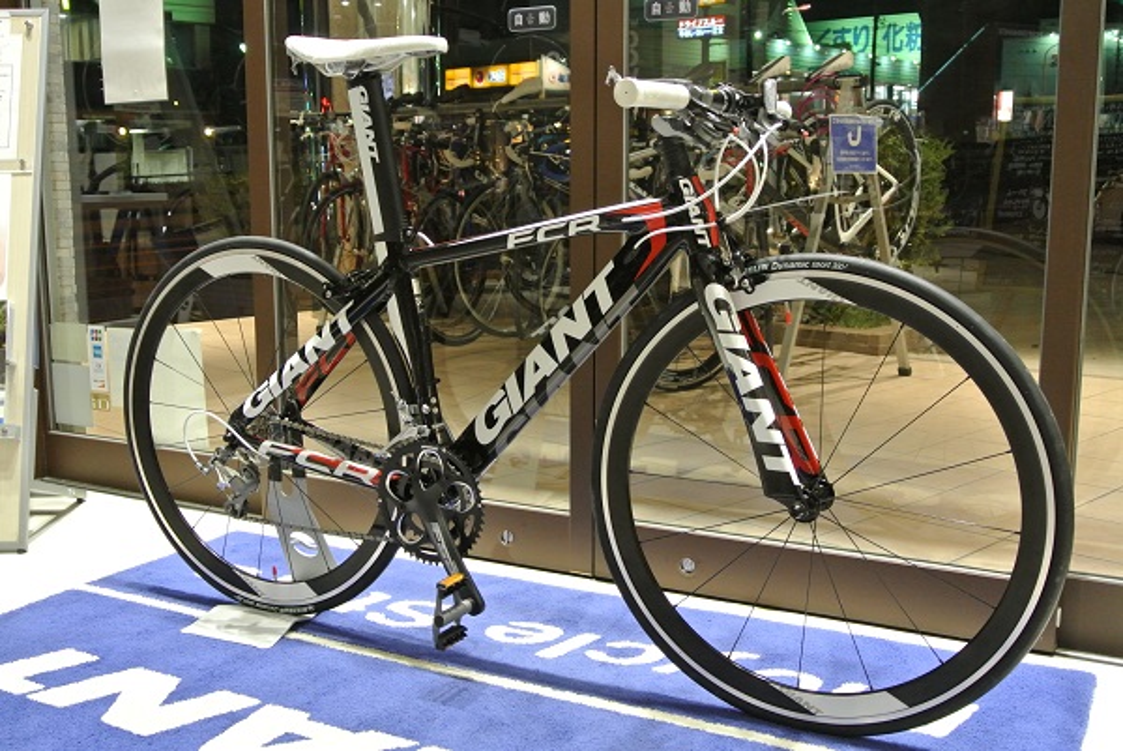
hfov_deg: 48.4
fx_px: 1249
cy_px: 376
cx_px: 562
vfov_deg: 33.5
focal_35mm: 40
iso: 800
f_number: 4.2
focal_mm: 15.1
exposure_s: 1/50
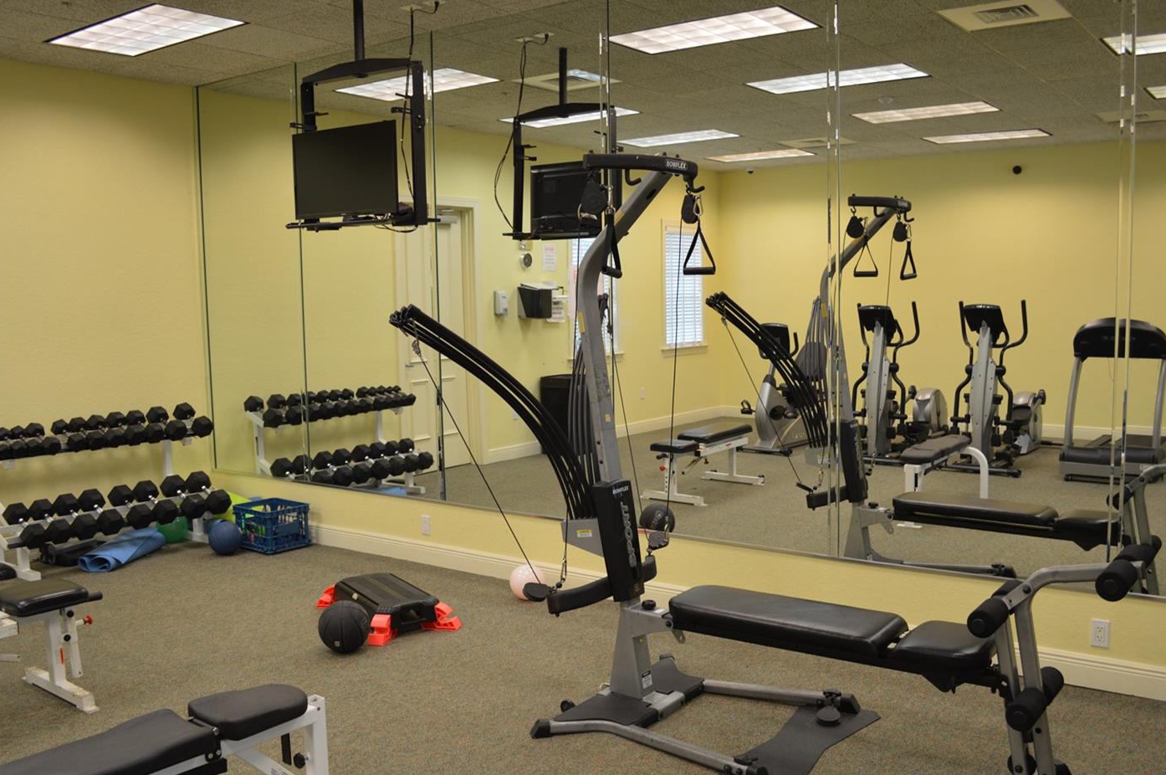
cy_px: 420
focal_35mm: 31
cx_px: 619
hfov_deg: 60.3
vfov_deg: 42.2
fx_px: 1003
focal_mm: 18
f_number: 4
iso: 400
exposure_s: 1/60
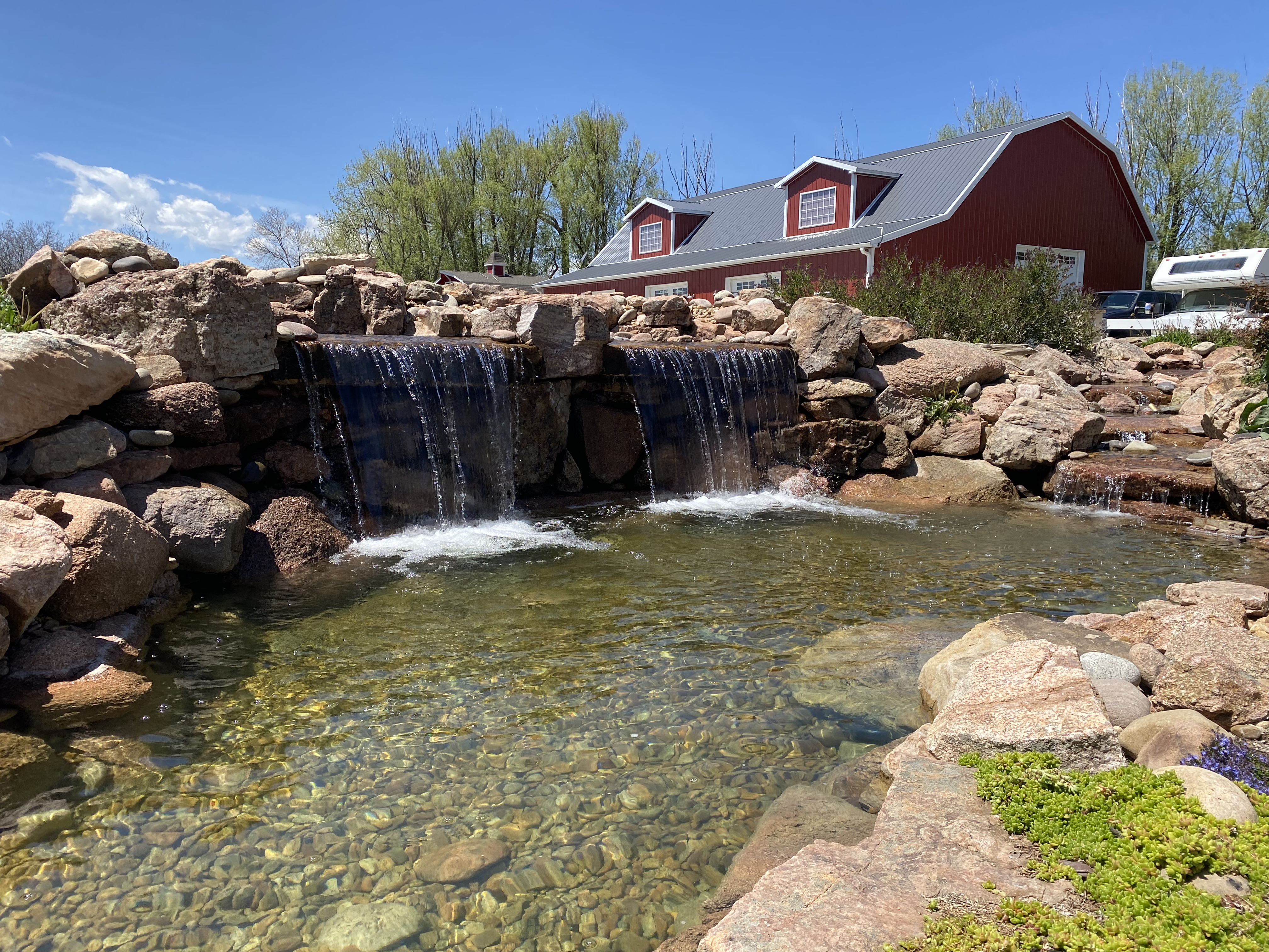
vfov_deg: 53.1
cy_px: 476
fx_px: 953
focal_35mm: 26
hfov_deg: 67.3
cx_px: 634
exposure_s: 1/2268
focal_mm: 4.25
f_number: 1.8
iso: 32
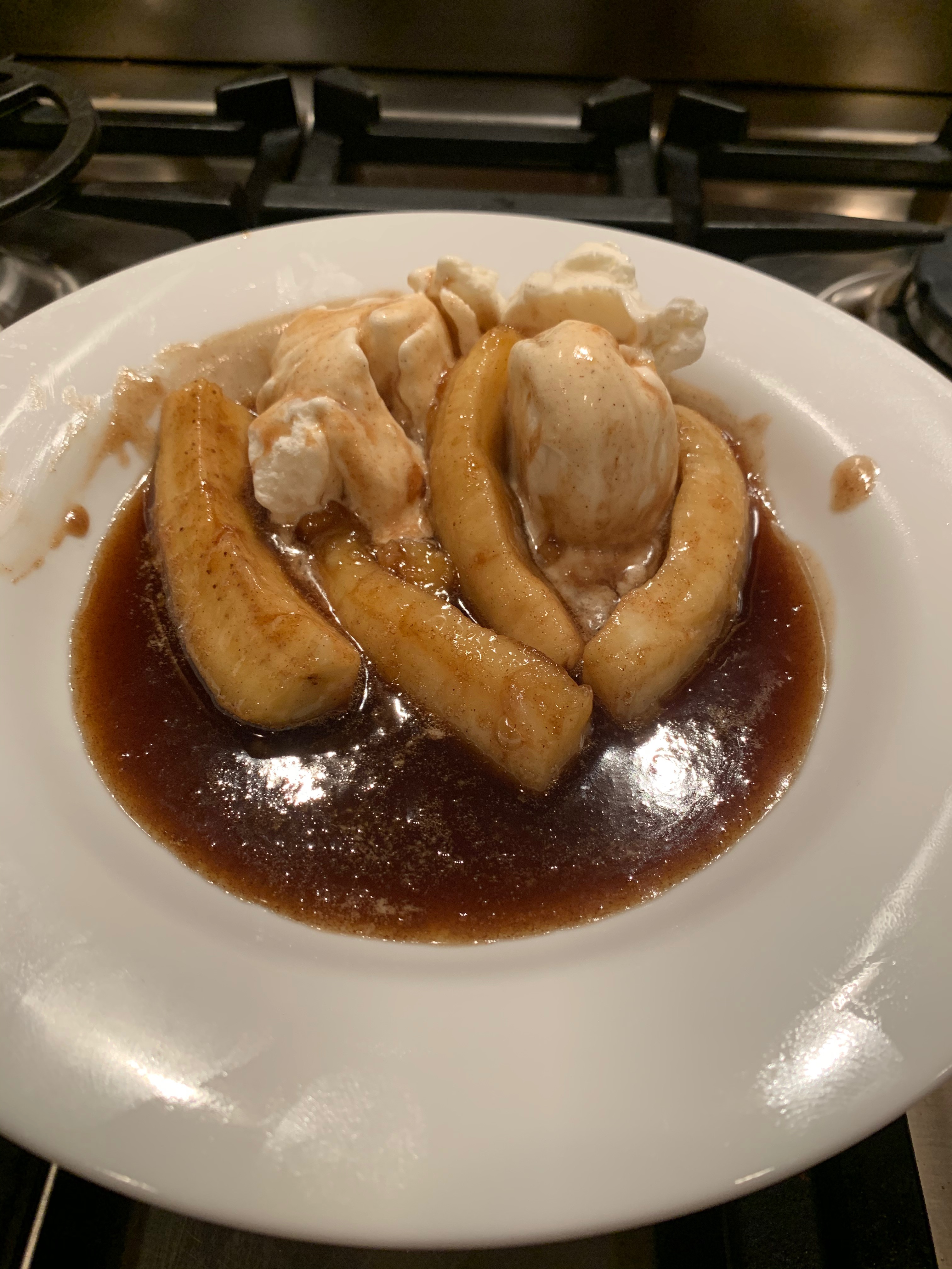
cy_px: 634
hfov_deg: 53.1
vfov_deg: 67.3
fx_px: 953
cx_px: 476
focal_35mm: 26
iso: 100
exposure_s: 1/60
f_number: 1.8
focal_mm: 4.25
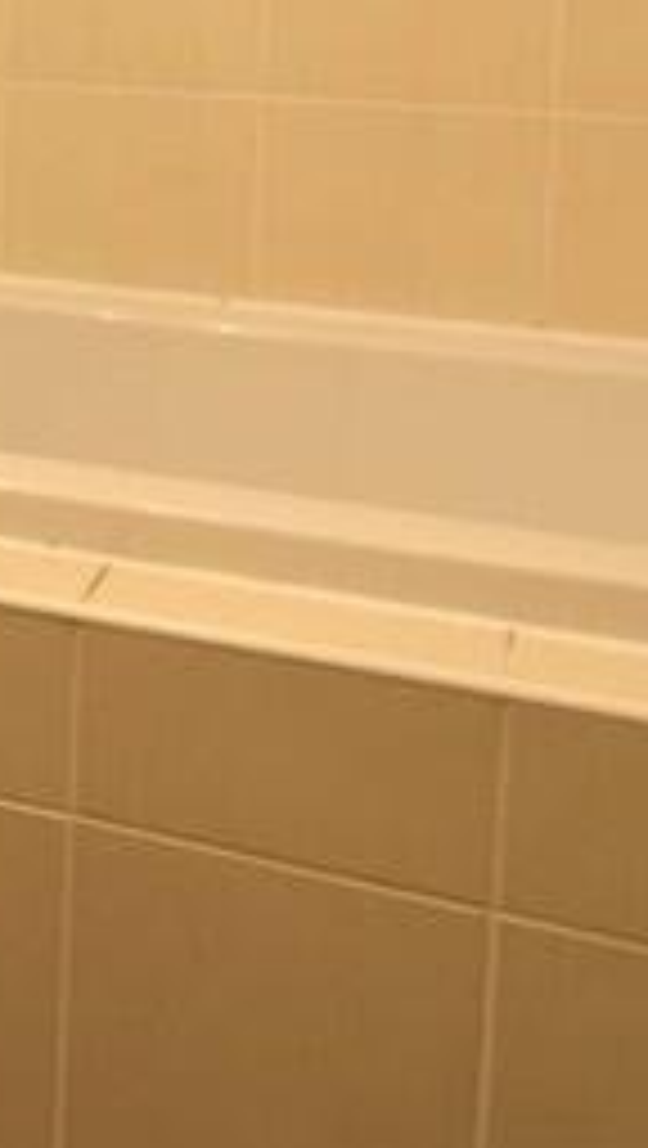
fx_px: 1919
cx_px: -716
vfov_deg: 30.7
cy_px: -20
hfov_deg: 14.9
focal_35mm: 63
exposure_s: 1/15
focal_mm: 10
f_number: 4
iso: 500
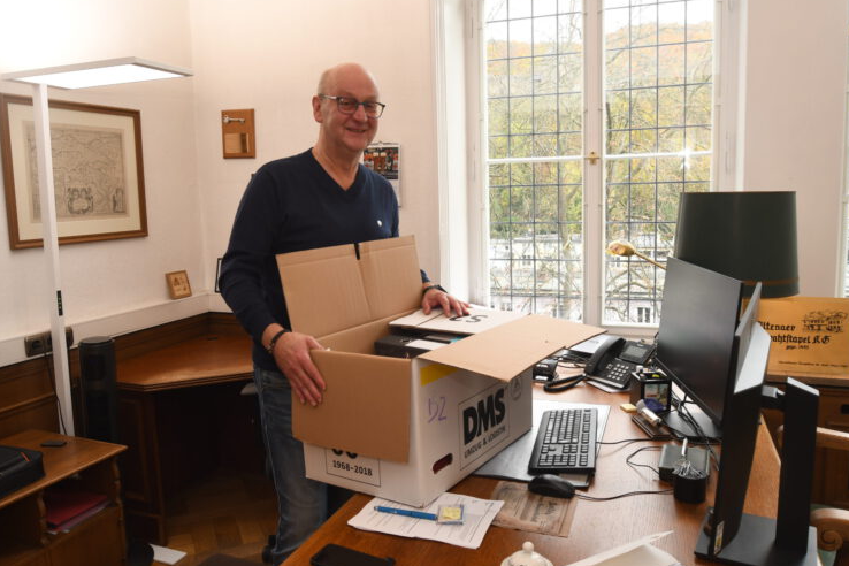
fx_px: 613
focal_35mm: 26
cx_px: 420
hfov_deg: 69.4
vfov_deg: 49.6
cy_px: 277
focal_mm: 17
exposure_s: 1/80
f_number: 5.6
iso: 400
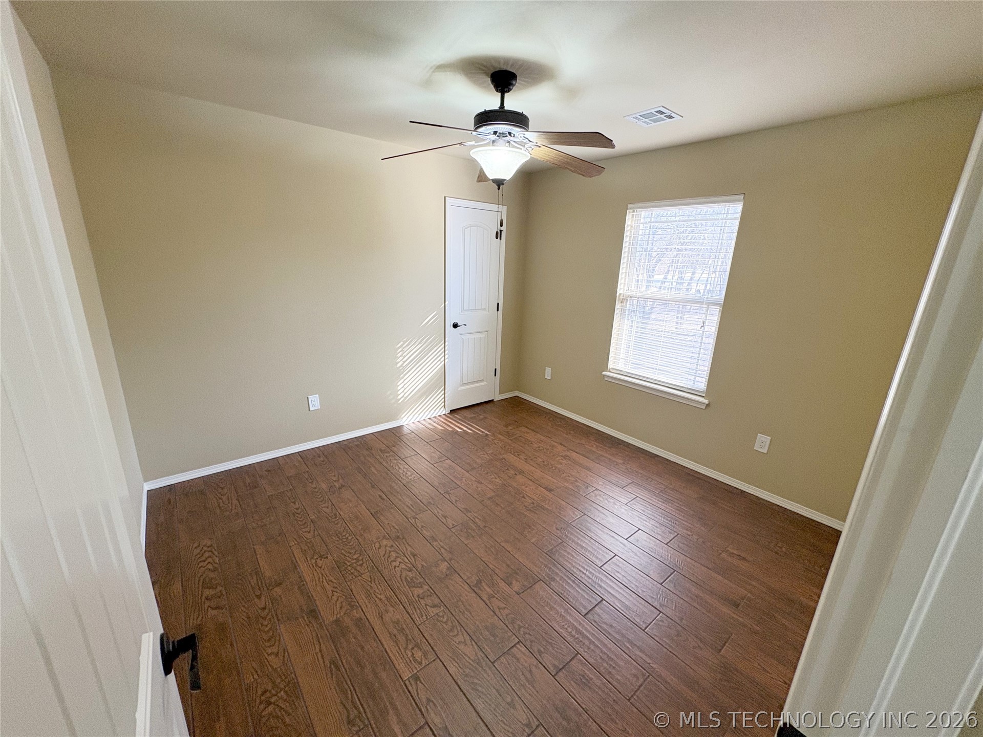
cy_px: 368
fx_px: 398
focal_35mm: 14
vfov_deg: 85.7
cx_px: 492
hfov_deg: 102.1
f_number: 2.2
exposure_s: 1/99
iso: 160
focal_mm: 2.22
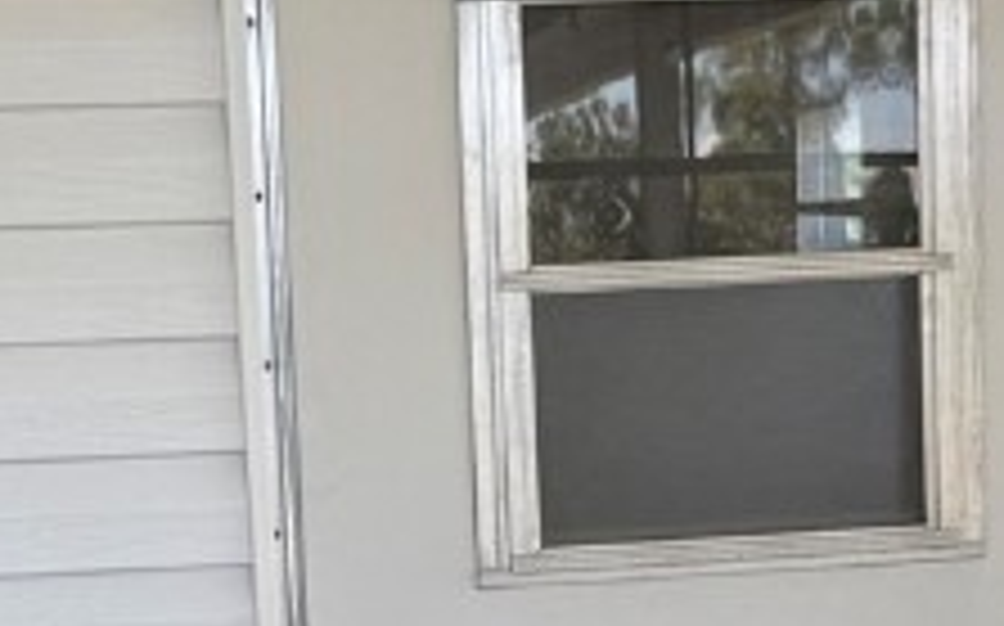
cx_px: 419
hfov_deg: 17.8
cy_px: 788
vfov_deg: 10.9
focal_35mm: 117
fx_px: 3199
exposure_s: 1/121
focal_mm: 6.76
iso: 100
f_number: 1.78
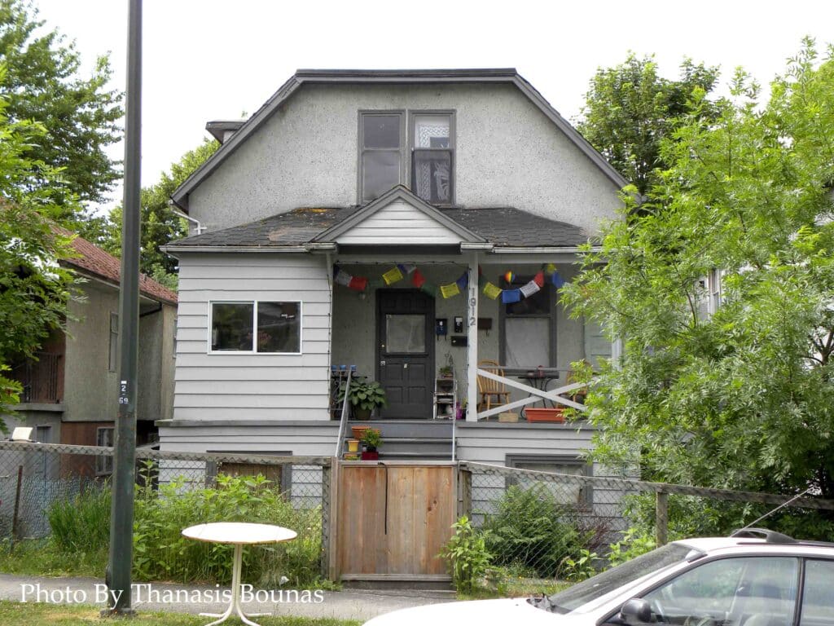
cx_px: 417
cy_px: 313
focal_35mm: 58
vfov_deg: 25.2
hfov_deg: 33.2
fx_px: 1397
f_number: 4
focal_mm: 10.3
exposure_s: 1/176
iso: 64
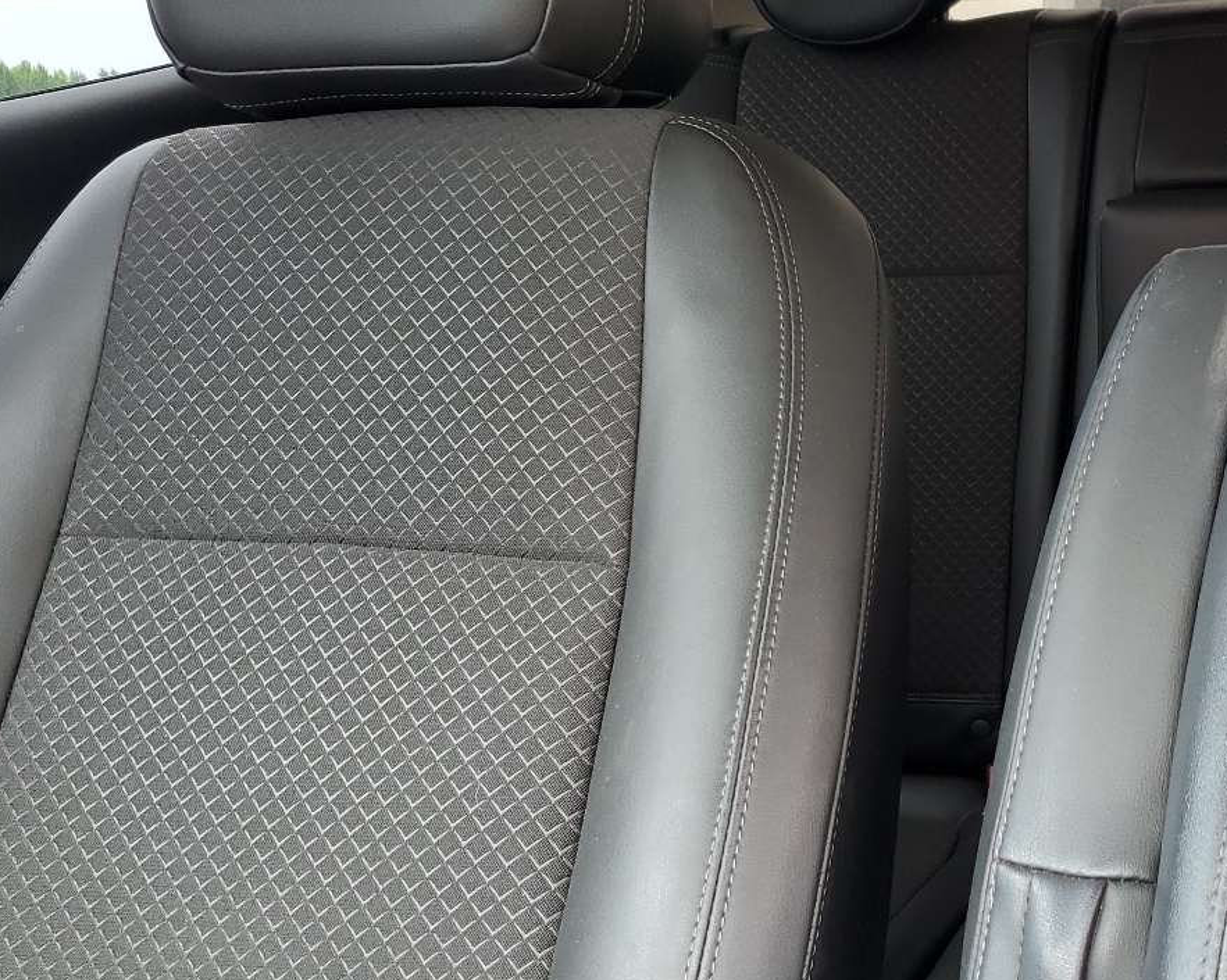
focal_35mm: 46
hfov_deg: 39.4
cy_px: 533
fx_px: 1670
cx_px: 902
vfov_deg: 32.7
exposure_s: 1/120
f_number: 1.5
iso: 54
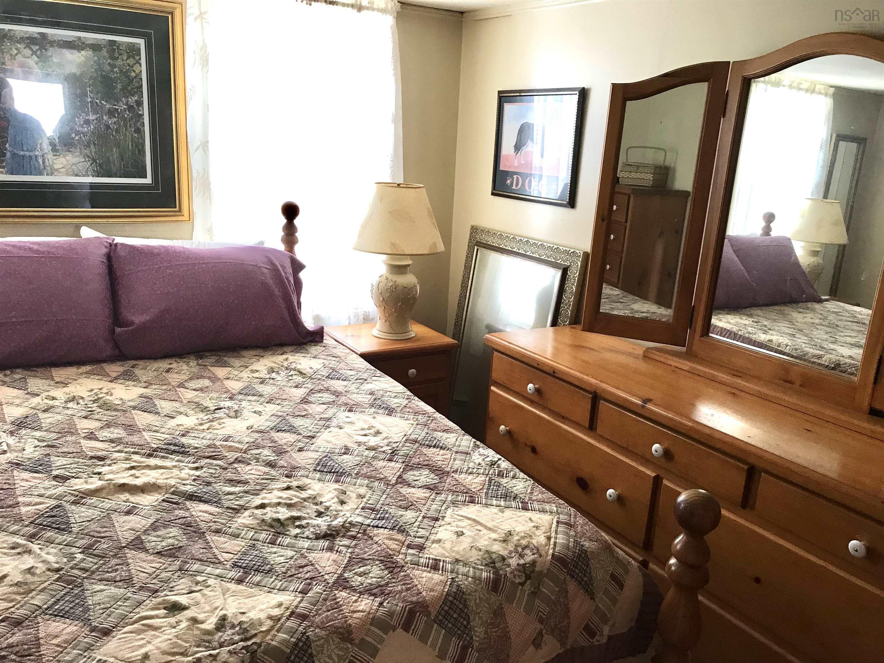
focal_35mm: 28
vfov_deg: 49.7
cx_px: 442
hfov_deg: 63.4
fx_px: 715
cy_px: 332
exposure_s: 1/24
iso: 32
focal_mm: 3.99
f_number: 1.8
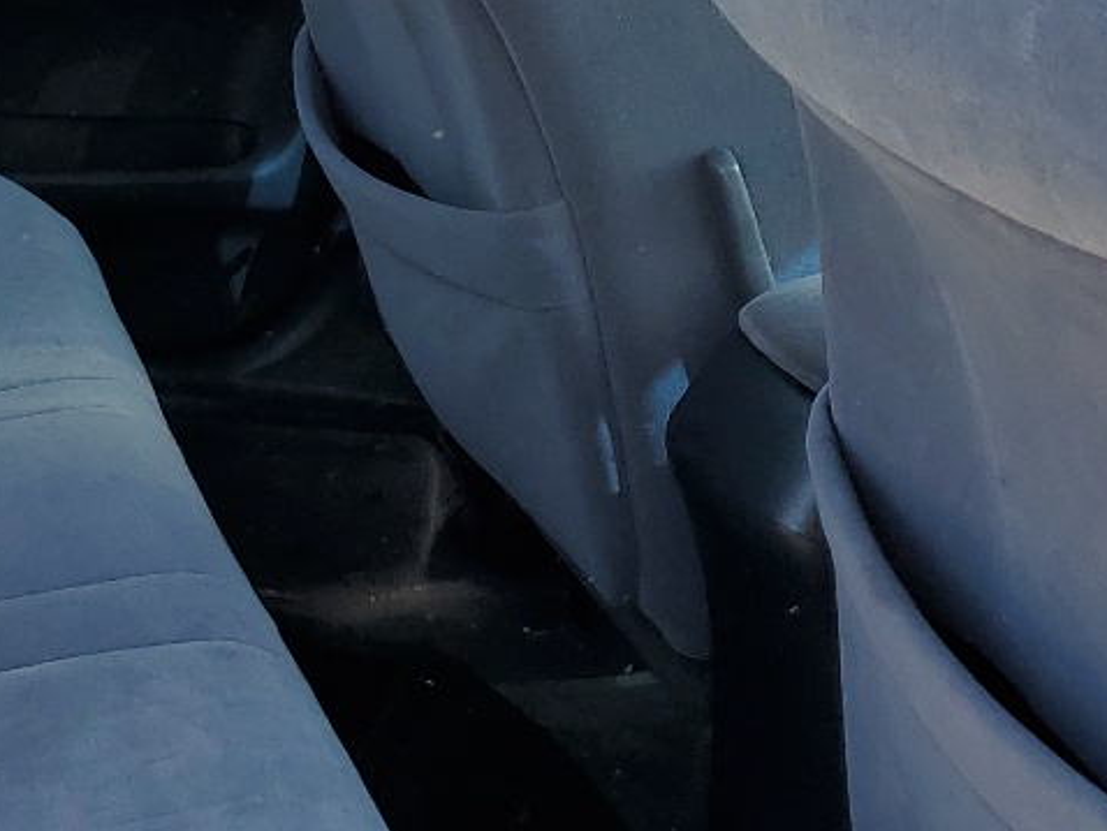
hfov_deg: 21.8
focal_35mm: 87
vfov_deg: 16.9
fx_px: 2784
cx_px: 60
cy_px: 257
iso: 50
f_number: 1.5
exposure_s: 1/556
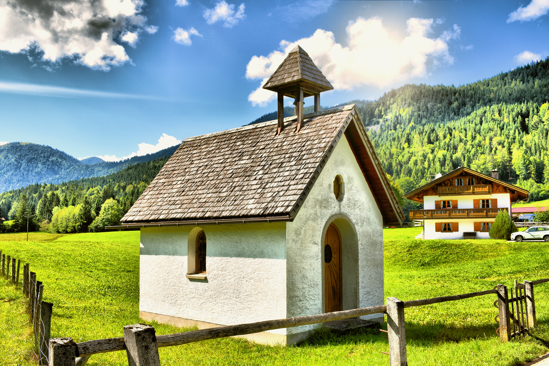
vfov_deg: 36.9
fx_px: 549
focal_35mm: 36
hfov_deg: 53.1
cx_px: 274
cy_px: 183
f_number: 10
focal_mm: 24
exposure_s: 1/400
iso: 200
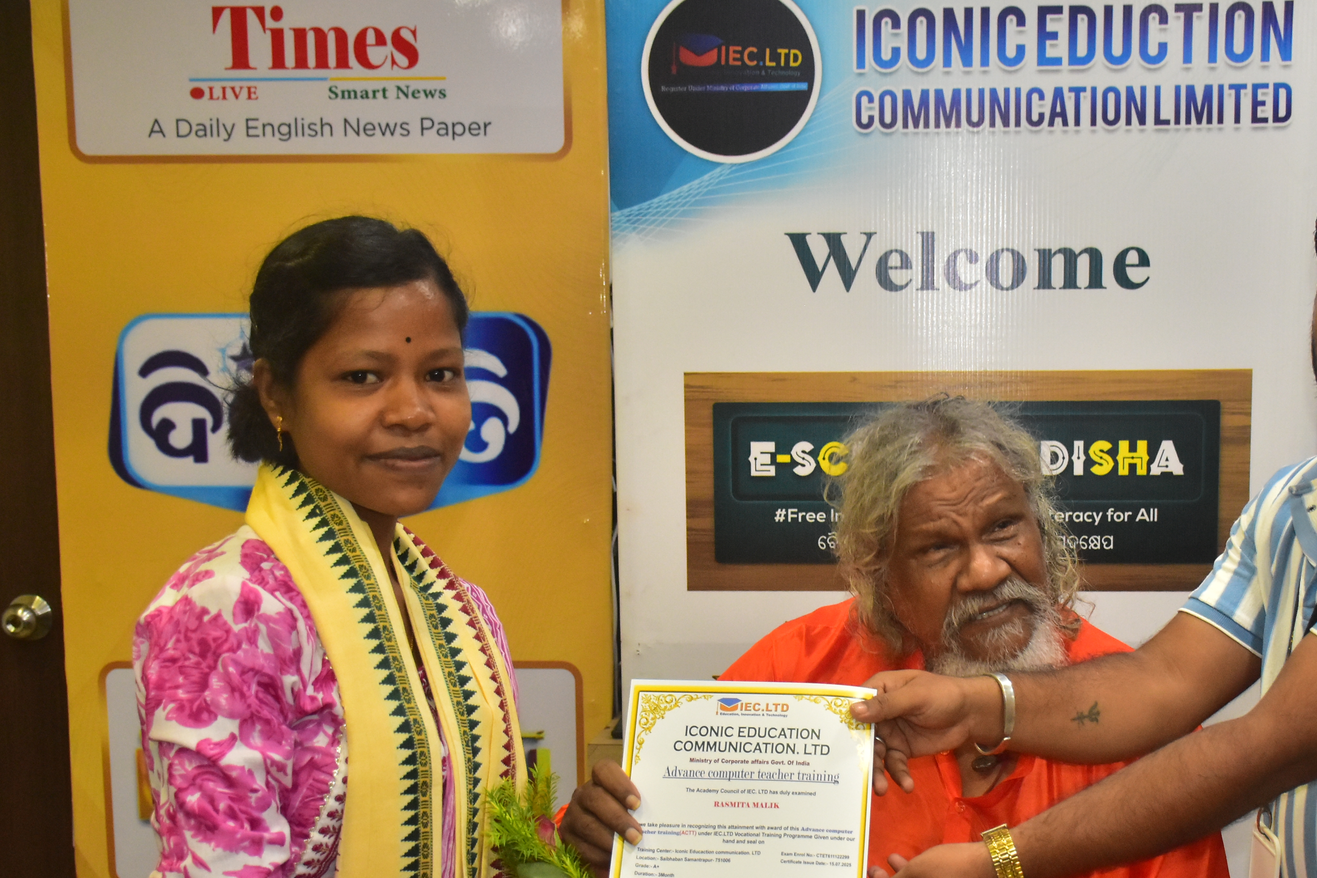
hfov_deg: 37.3
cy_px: 589
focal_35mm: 53
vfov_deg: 25.4
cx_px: 823
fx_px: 1939
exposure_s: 1/100
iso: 1600
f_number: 4
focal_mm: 24
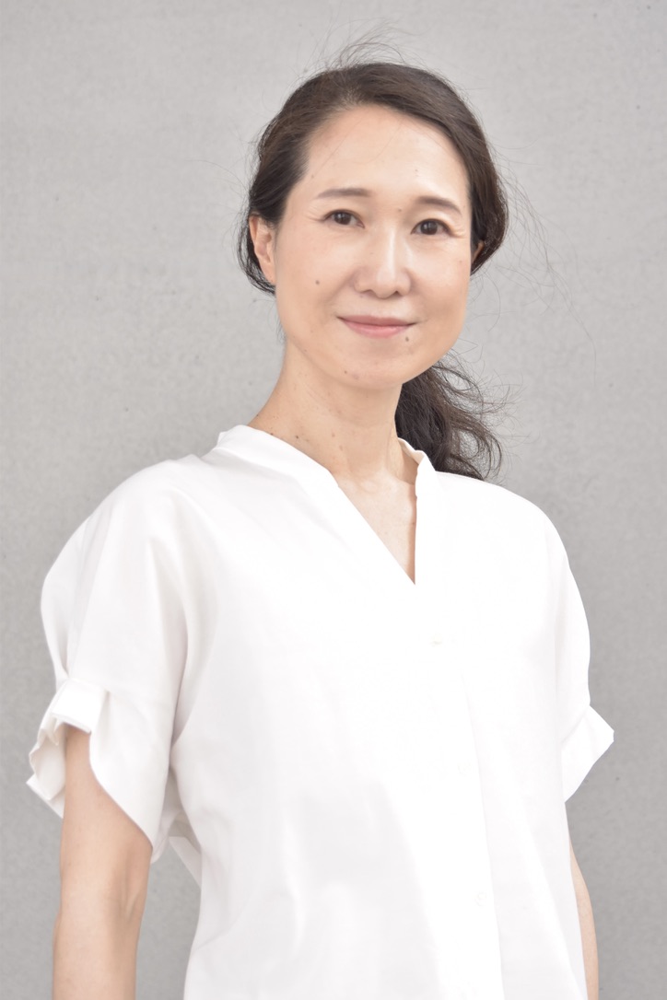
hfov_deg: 13.4
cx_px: 334
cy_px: 500
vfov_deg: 20.0
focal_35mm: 102
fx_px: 2835
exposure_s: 1/500
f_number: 5
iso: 1000
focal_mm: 68
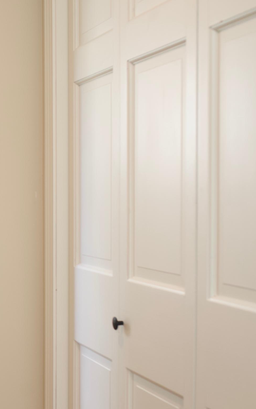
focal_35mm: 69
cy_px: 238
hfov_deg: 17.5
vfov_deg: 29.7
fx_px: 770
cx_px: -96
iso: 800
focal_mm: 35
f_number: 4.5
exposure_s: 1/80
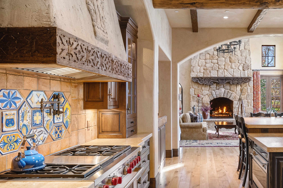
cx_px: 201
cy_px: 104
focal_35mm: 32
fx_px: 252
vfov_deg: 41.1
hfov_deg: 56.7
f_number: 9
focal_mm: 19
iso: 640
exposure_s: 1.6
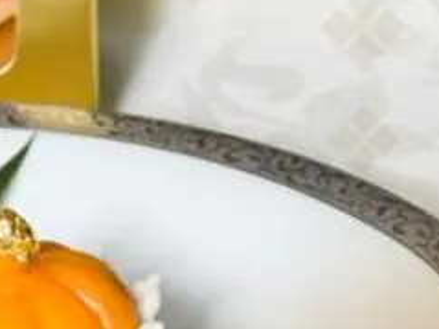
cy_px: 177
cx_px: -169
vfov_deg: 3.0
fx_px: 6256
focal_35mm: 494
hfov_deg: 4.0
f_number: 16
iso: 200
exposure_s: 1/50
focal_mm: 105
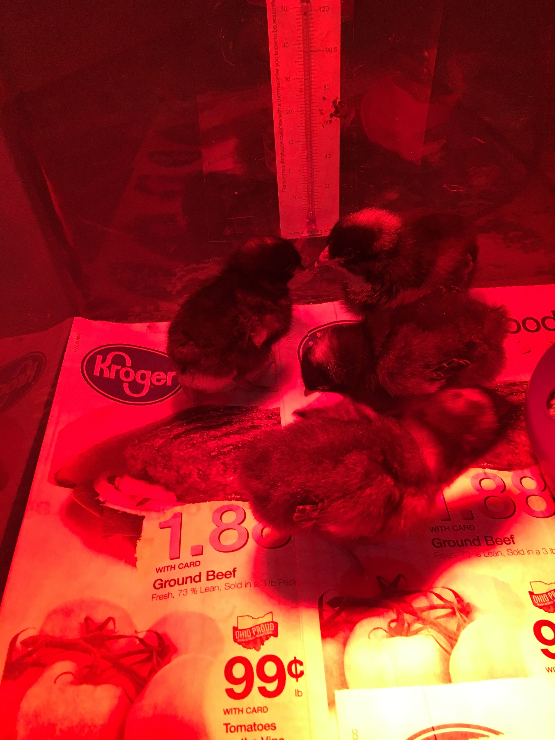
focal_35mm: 29
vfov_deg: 61.7
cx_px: 278
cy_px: 370
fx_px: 620
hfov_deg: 48.2
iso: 80
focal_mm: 4.15
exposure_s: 1/30
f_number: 2.2
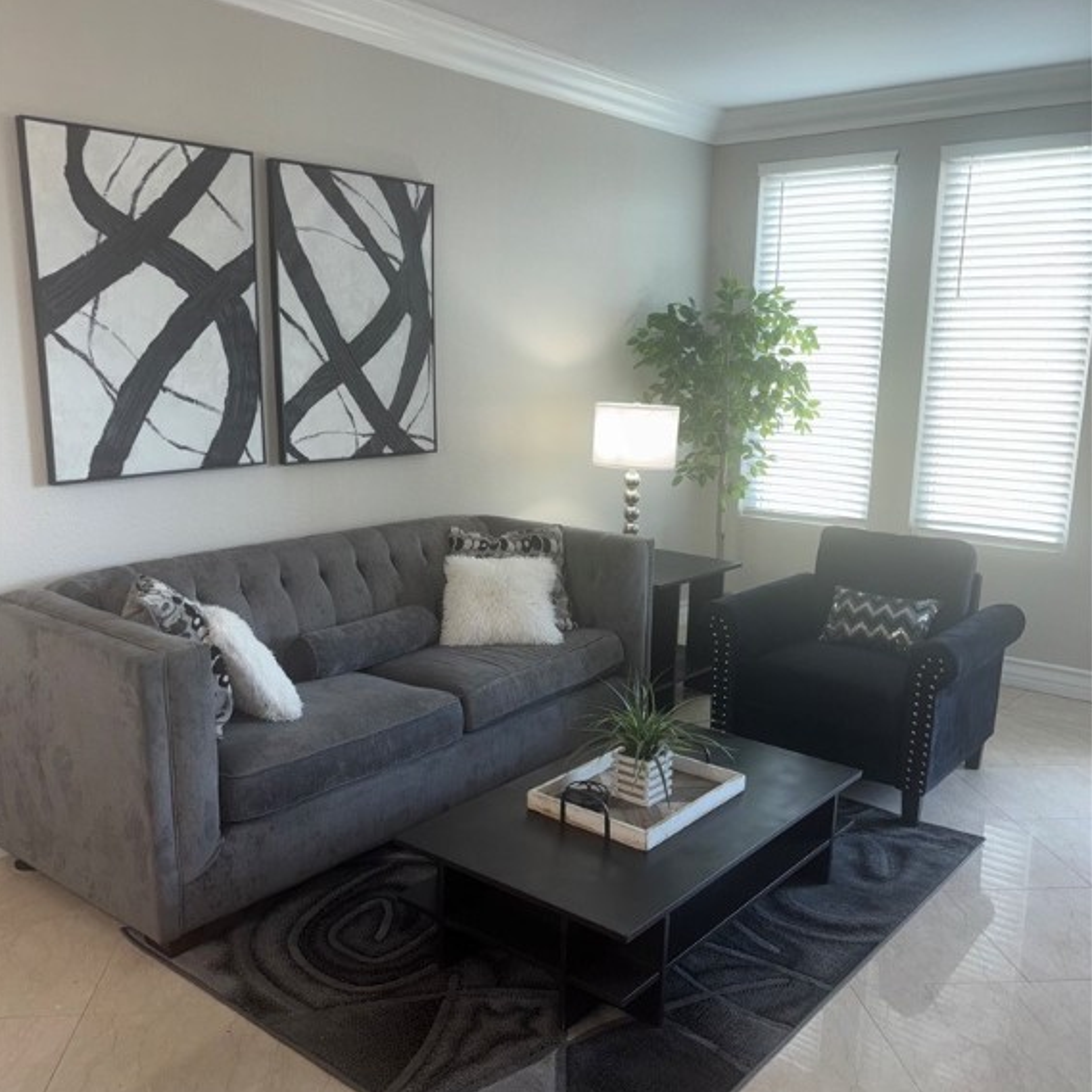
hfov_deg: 52.5
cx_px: 541
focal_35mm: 31
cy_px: 576
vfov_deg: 52.5
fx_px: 1106
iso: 50
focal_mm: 5.96
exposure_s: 1/26
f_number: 1.6
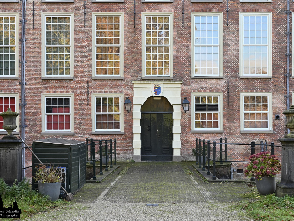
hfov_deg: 36.2
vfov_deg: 27.5
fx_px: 450
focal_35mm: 53
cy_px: 111
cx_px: 157
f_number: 4.5
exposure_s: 1/80
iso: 200
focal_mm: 48
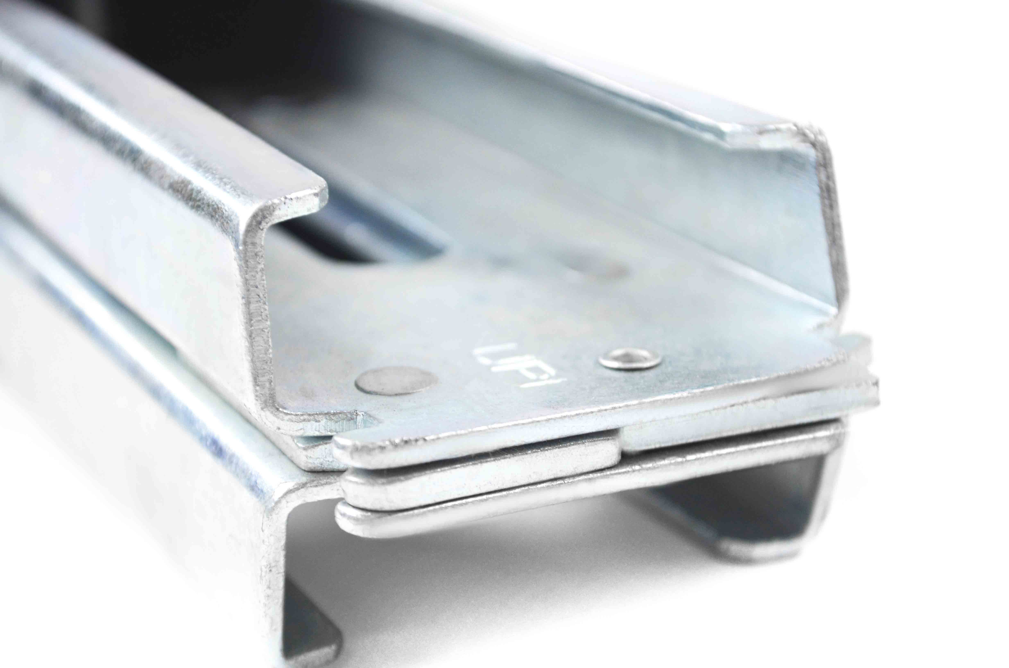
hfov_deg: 24.7
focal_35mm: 82
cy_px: 334
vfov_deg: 16.5
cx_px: 504
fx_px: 2308
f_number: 5.6
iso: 400
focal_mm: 55
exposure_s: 1/125
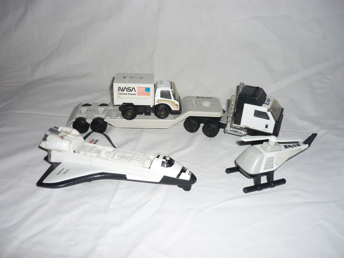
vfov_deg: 42.9
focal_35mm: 33
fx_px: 328
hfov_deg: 55.4
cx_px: 172
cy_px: 129
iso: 100
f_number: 2.8
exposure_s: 1/30
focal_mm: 5.5
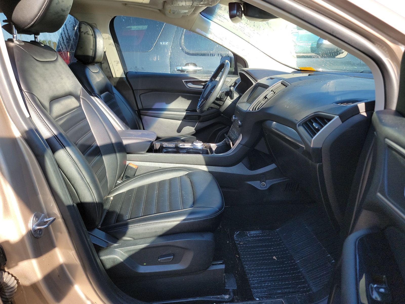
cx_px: 202
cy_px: 152
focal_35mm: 24
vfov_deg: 56.8
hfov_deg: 71.6
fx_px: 281
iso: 50
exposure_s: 1/133
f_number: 1.8
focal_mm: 6.7
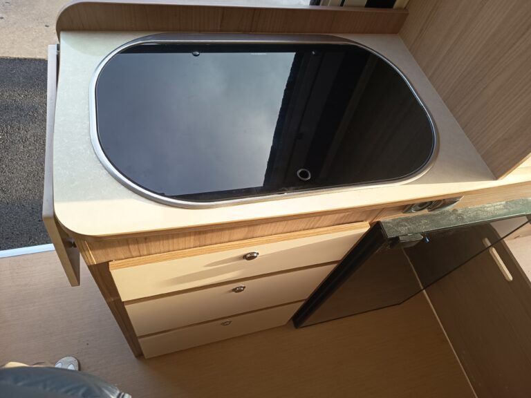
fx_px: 368
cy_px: 199
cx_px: 266
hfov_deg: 71.6
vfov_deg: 56.8
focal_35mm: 24
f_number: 1.7
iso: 158
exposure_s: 1/100
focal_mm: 5.24
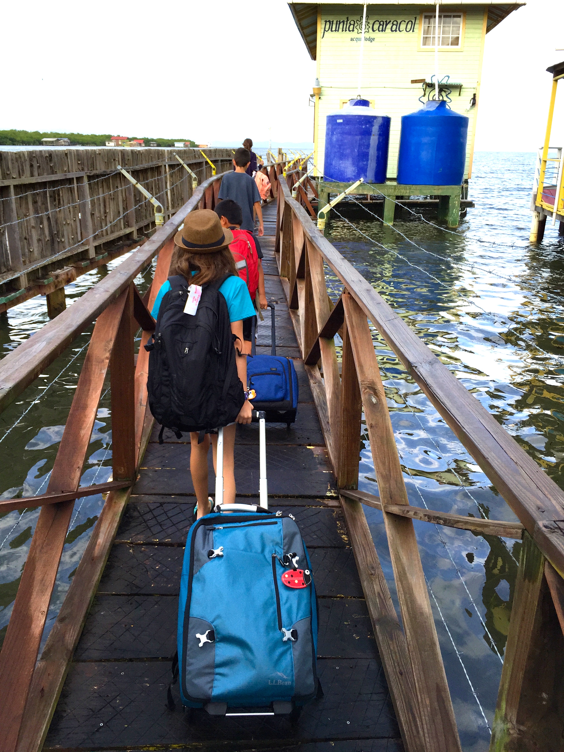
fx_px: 630
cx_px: 282
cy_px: 376
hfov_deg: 48.2
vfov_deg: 61.7
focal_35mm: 29
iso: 32
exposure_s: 1/488
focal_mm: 4.15
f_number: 2.2
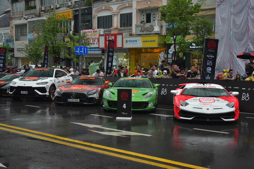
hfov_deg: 39.6
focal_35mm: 50
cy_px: 84
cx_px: 127
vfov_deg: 27.0
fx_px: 353
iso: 1250
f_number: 4
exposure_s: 1/200
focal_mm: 50
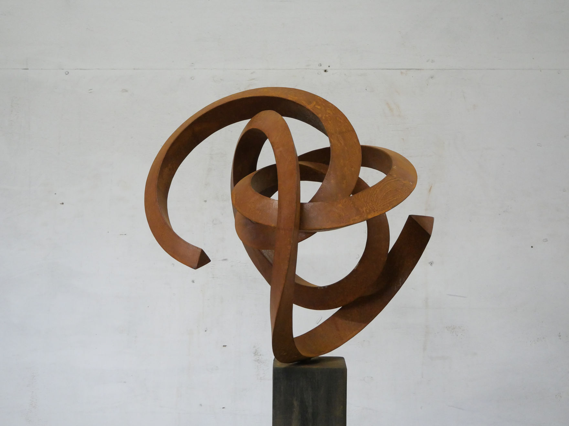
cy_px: 213
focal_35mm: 82
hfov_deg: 23.8
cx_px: 284
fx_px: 1348
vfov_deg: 18.0
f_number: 4.4
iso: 3200
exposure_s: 1/80
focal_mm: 41
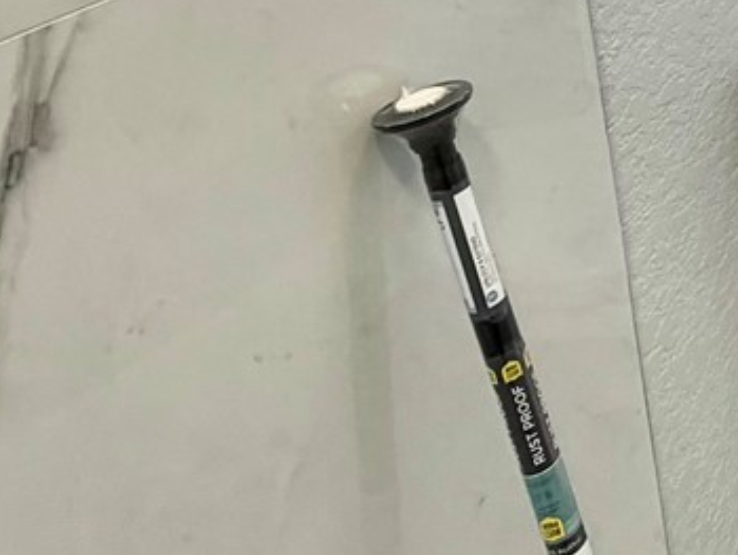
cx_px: 1221
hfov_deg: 22.3
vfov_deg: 19.5
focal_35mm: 64
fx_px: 1365
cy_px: -319
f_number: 2.2
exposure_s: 1/120
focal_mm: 2.22
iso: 100
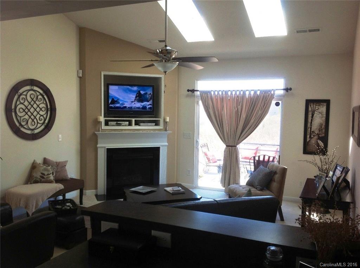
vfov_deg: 40.6
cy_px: 134
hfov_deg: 52.7
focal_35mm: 35
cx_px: 180
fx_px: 363
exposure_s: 1/128
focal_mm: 4.28
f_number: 2.4
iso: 50
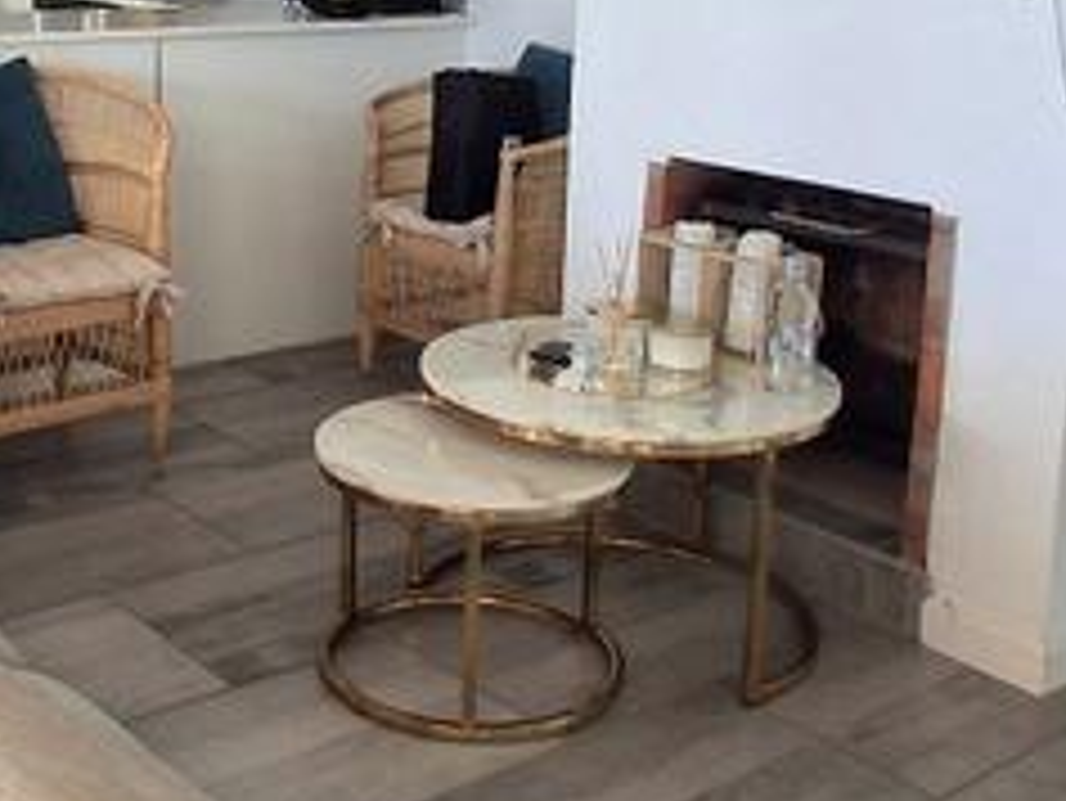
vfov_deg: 26.8
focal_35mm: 54
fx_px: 1664
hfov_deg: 35.2
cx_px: 351
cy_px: 230
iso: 40
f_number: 2.2
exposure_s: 1/50
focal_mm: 1.64
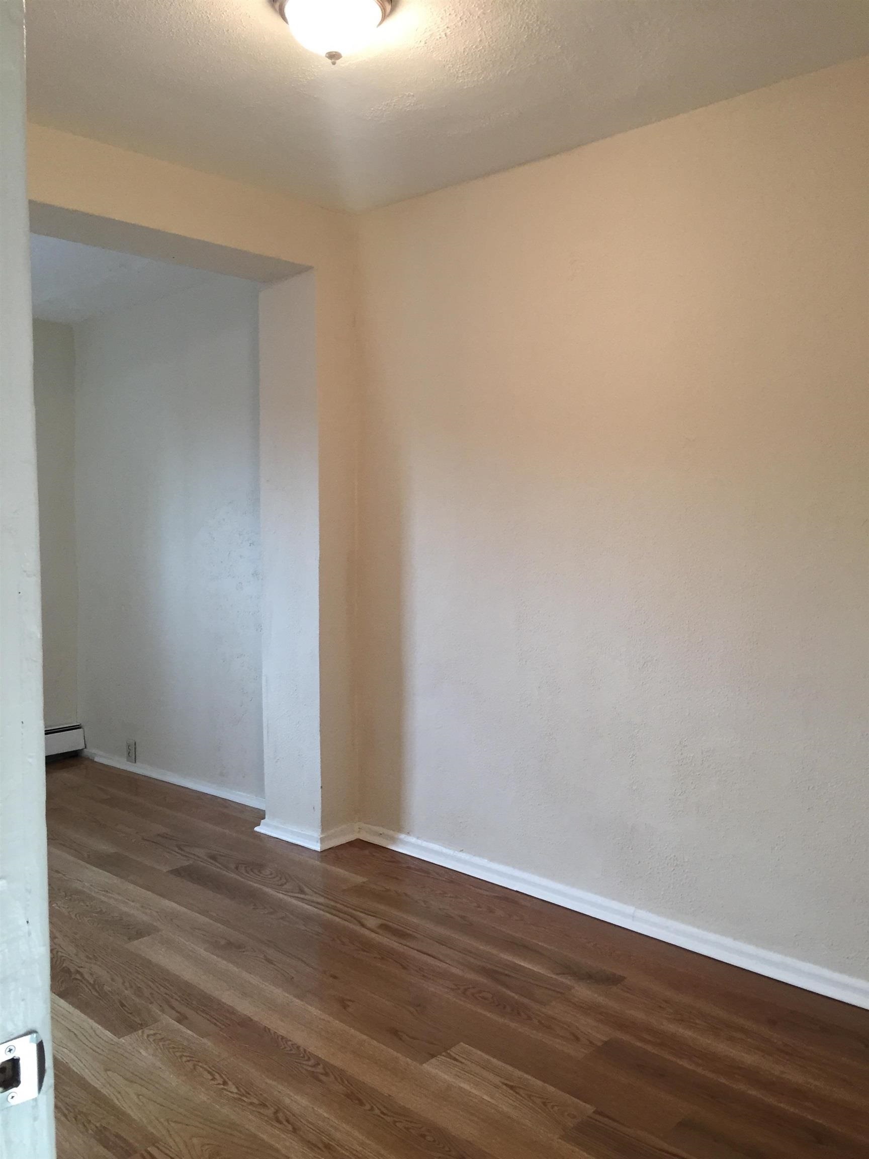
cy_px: 580
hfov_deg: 48.2
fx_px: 971
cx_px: 434
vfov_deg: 61.7
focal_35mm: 29
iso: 64
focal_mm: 4.15
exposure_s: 1/33
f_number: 2.2
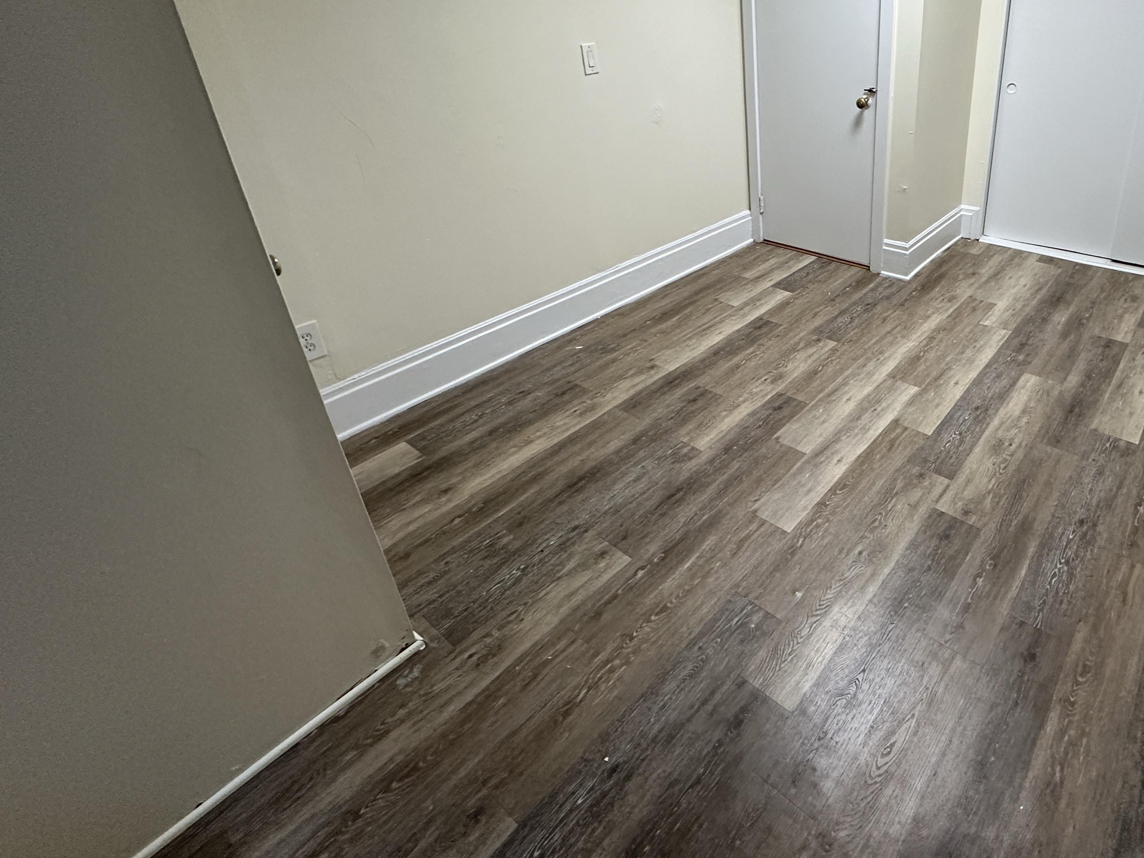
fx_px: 661
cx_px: 769
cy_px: 288
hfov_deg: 78.9
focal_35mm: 20
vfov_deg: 64.3
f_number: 2.2
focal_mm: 2.22
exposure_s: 1/120
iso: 320
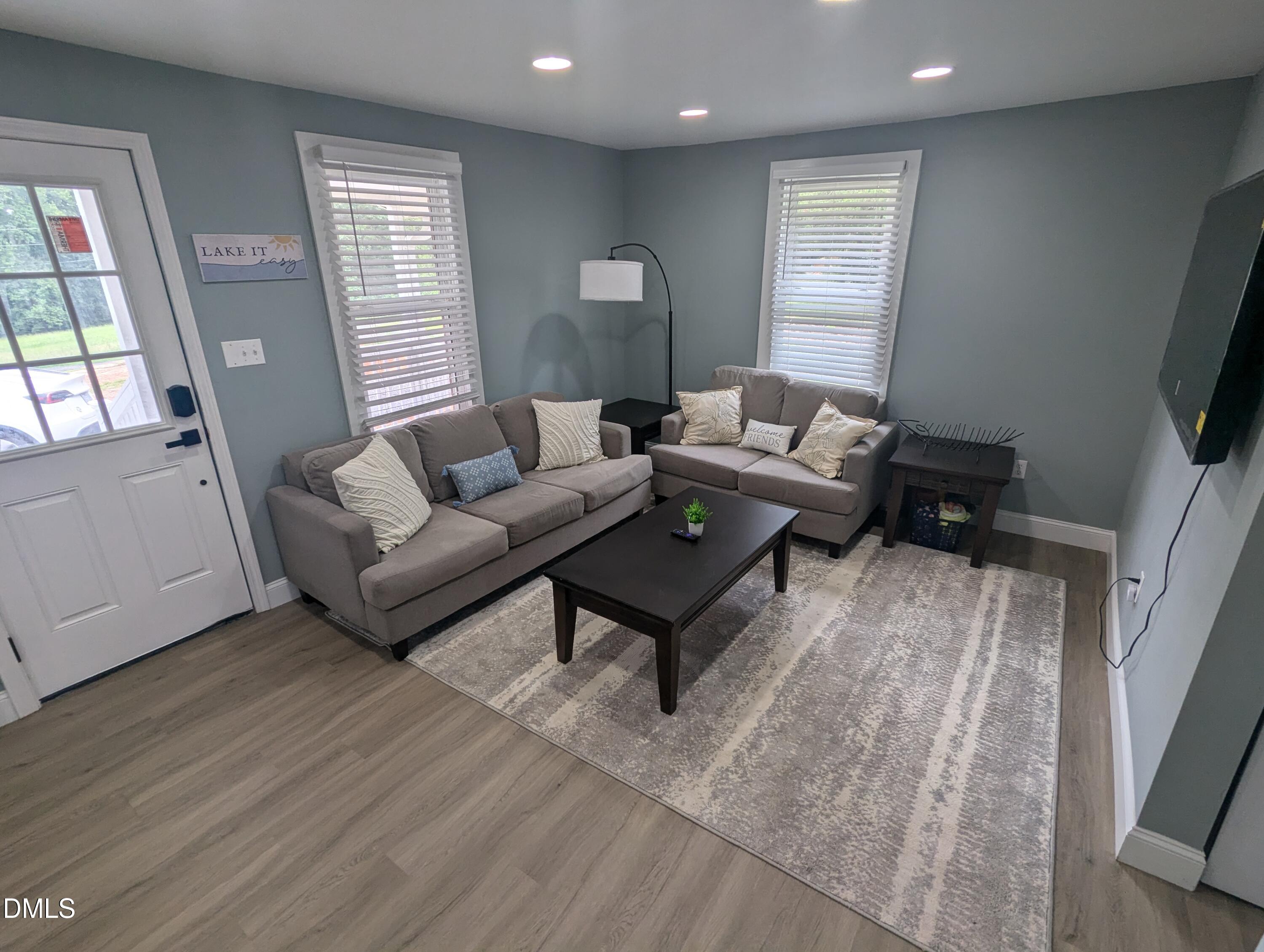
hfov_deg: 94.4
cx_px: 632
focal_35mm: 16
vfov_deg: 78.2
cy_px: 476
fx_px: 585
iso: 40
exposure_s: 1/69.2
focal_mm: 2.35
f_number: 2.2
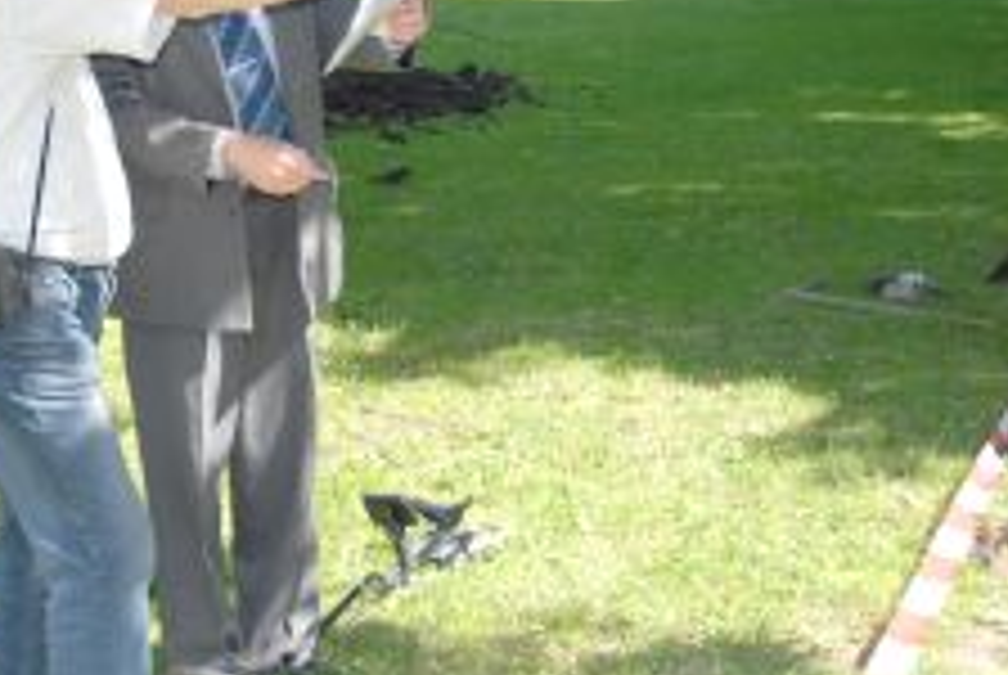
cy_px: 241
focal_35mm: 67
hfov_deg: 30.1
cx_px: 544
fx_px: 1875
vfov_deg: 20.4
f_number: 3.8
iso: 100
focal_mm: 25
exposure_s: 1/200
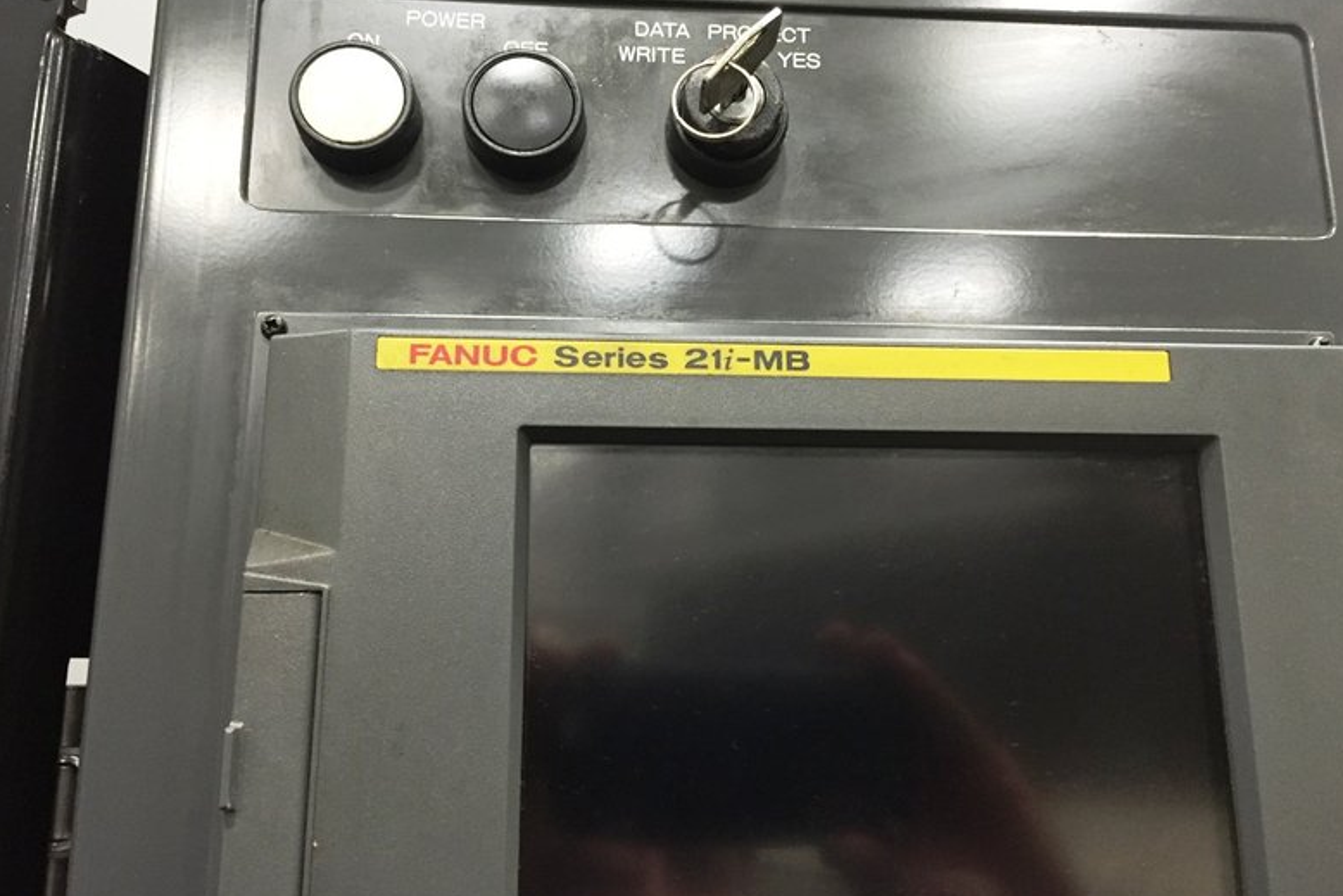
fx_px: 1157
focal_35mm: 31
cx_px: 673
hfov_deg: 60.3
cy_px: 414
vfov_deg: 42.3
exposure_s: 1/20
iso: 250
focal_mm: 4.15
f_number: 2.2
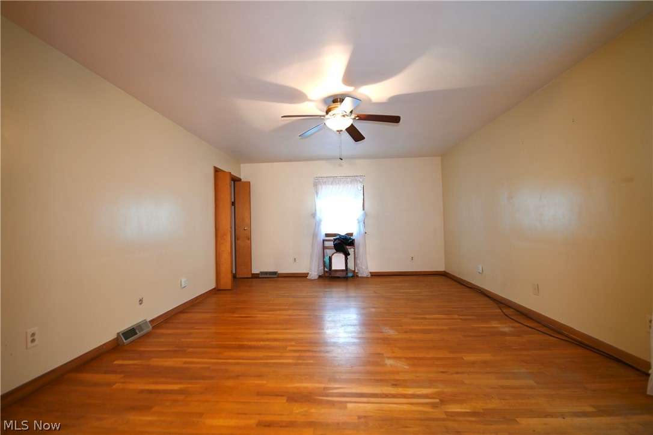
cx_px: 326
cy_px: 218
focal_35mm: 15
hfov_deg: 100.4
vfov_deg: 77.3
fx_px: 272
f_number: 4
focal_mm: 10
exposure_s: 1/1.6
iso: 50
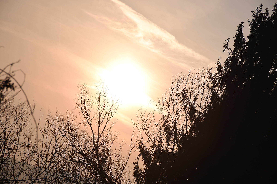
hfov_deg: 11.8
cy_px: 92
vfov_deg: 7.9
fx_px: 1339
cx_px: 138
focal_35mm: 174
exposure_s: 1/1000
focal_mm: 116
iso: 100
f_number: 8
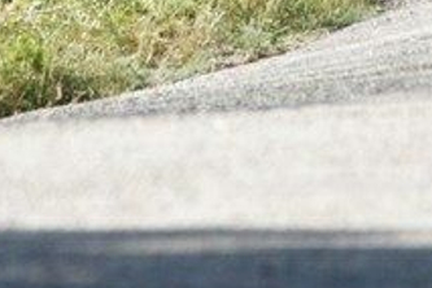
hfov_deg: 1.4
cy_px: -325
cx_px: 42
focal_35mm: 1442
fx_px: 17303
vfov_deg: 1.0
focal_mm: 300
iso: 800
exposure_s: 1/1600
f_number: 5.6
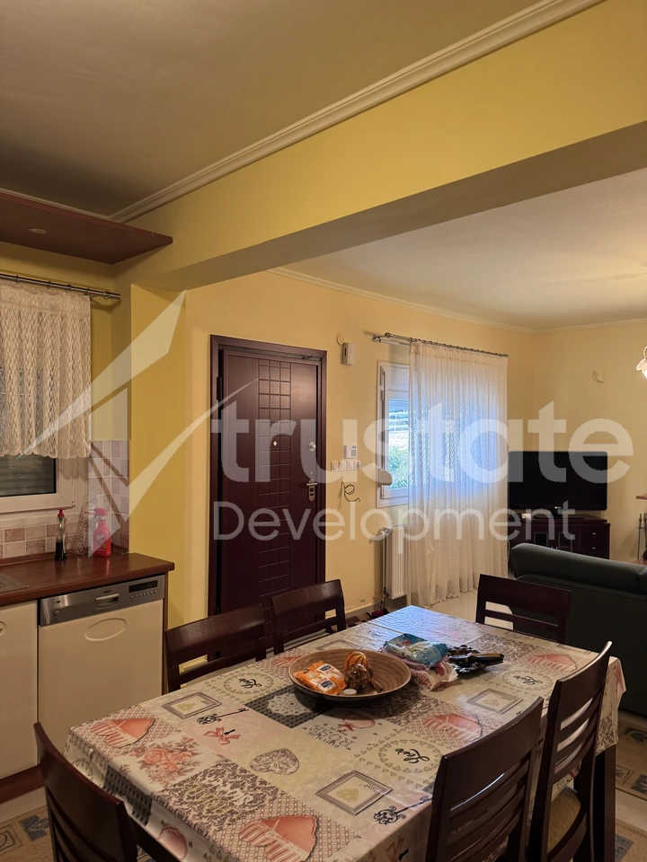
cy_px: 431
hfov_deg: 56.8
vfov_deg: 71.6
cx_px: 324
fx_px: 598
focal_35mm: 24
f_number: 1.78
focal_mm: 6.76
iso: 160
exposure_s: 1/50
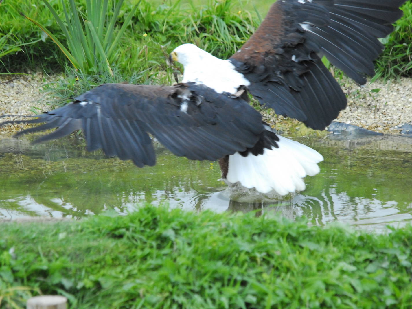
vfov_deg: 3.0
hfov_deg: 3.9
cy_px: 154
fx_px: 5987
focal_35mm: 503
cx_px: 208
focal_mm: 310
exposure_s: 1/1250
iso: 1600
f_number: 5.3
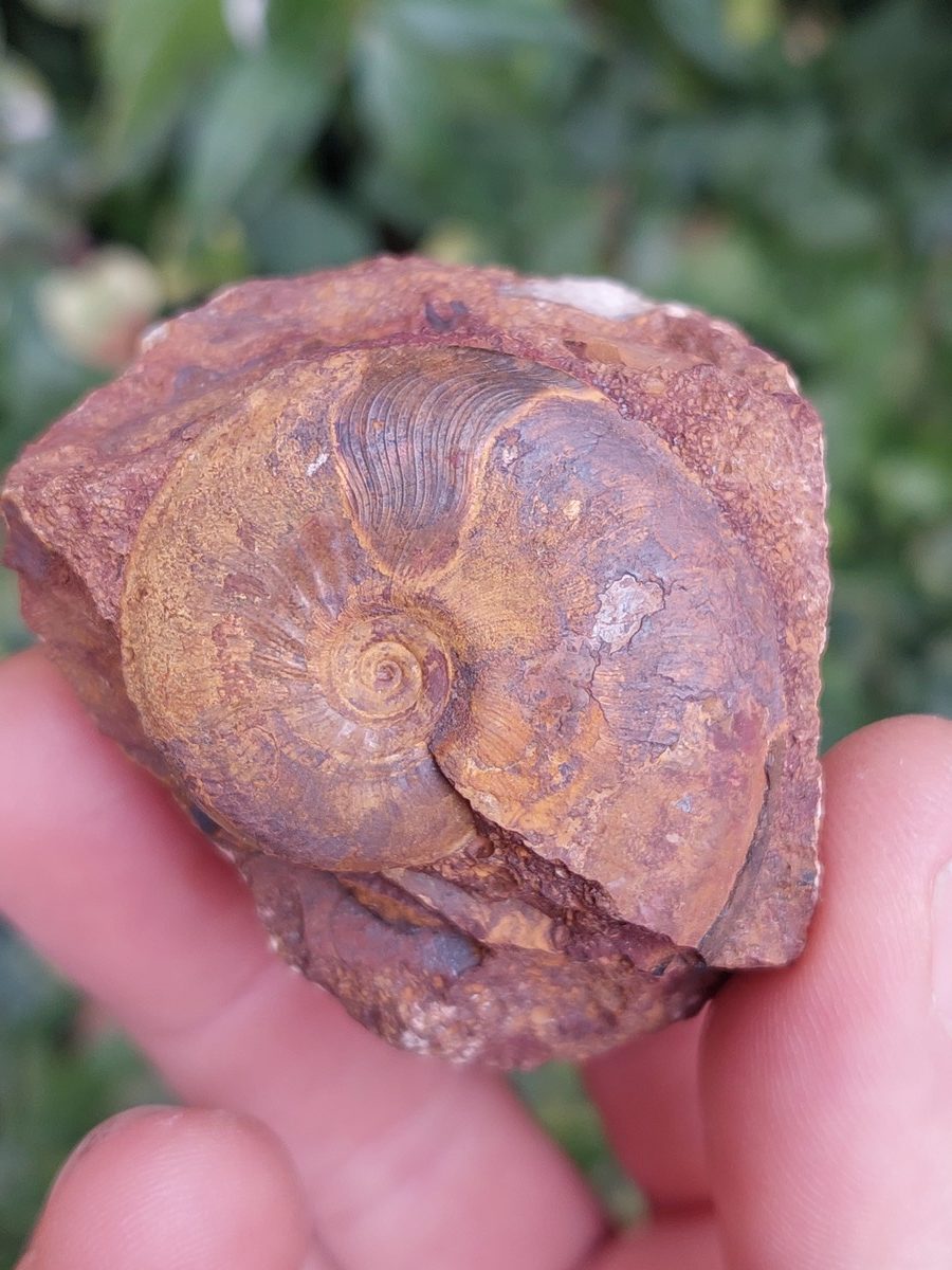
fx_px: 880
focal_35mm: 24
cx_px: 476
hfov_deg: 56.8
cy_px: 635
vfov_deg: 71.6
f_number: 1.8
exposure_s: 1/100
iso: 64
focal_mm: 5.23
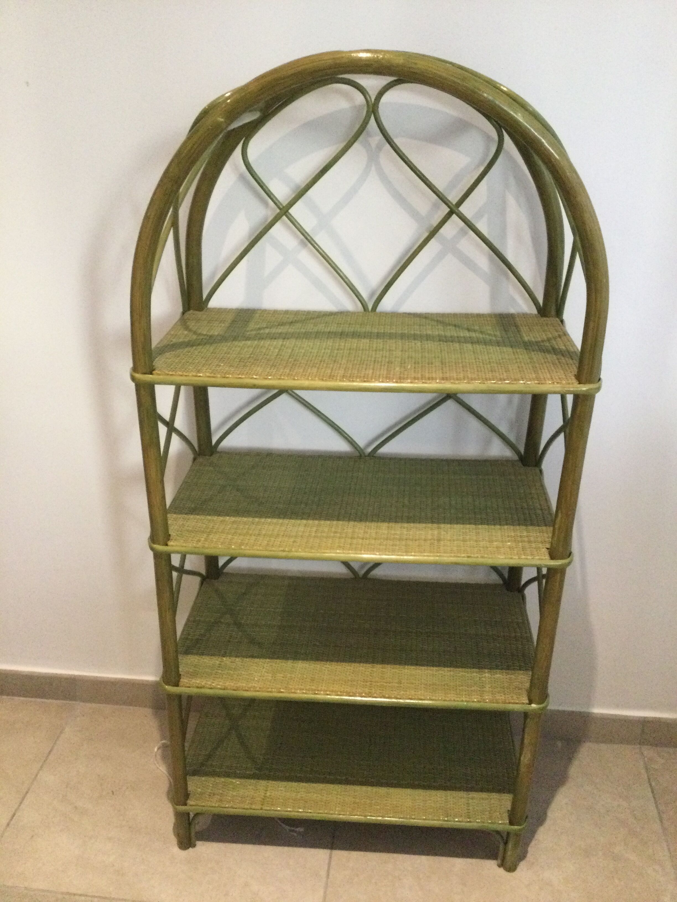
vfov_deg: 58.4
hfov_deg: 45.4
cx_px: 338
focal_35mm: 31
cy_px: 451
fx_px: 808
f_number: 2.4
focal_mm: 3.3
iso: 200
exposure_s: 1/25
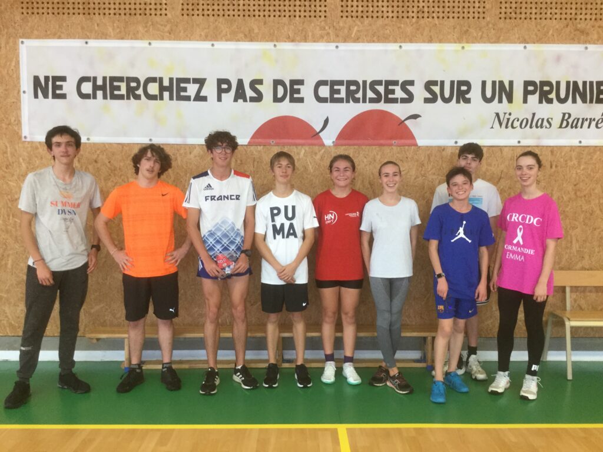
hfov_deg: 58.4
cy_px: 226
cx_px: 302
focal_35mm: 31
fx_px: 540
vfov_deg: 45.4
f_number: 2.4
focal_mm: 3.3
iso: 125
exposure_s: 1/33
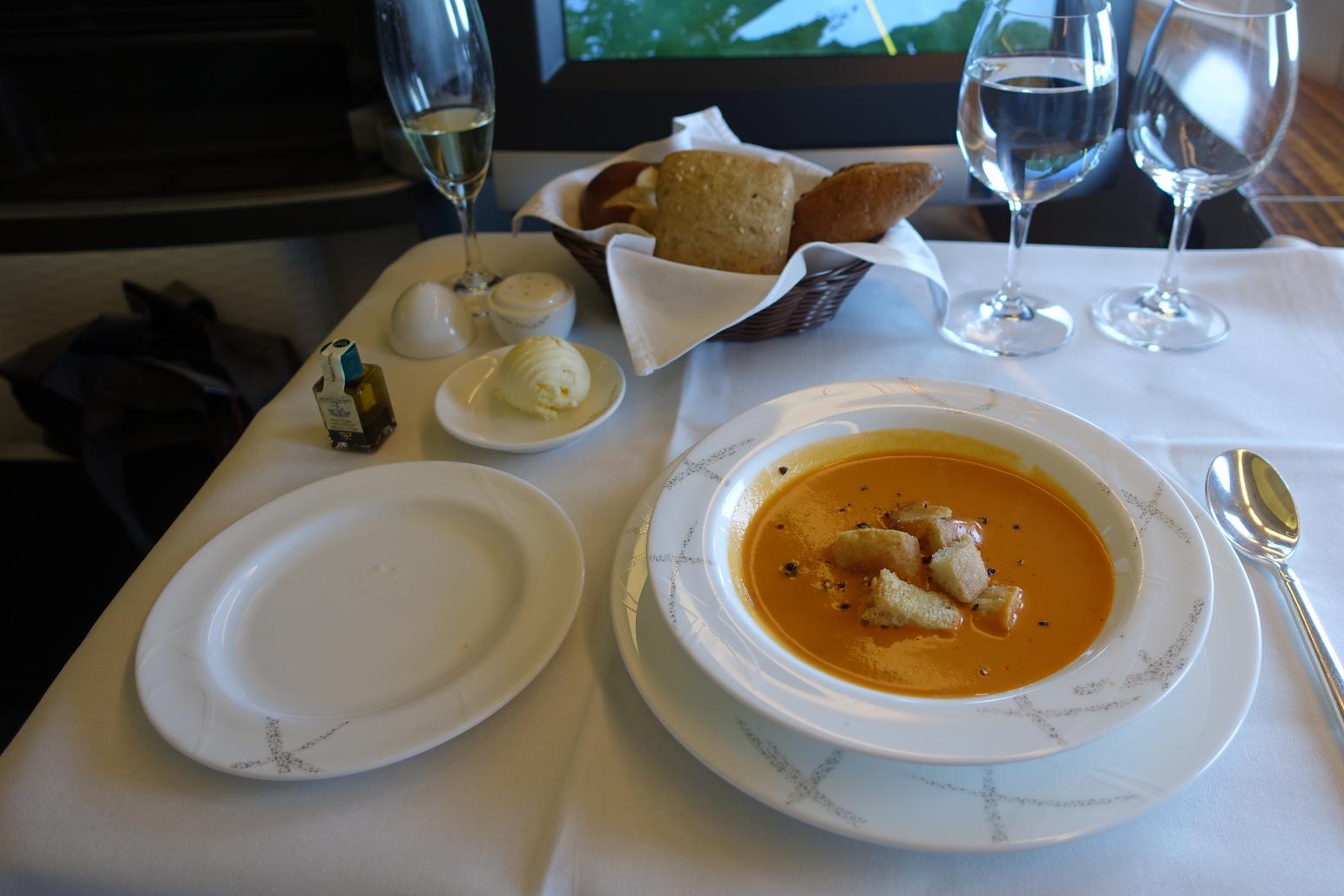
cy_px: 387
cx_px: 762
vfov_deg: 46.3
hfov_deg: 65.2
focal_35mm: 28
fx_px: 1045
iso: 125
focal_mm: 8.8
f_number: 2
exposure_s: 1/30
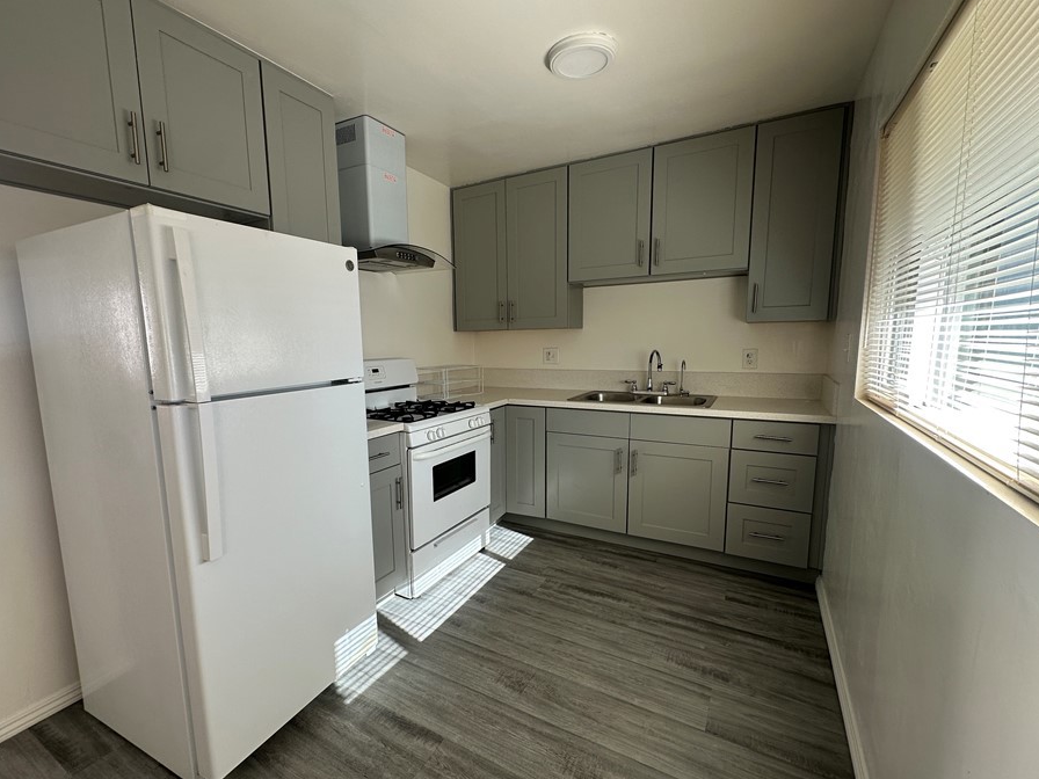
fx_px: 480
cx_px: 480
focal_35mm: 16
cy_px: 408
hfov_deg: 94.3
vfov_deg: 78.1
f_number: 2.2
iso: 50
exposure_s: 1/99
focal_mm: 2.22
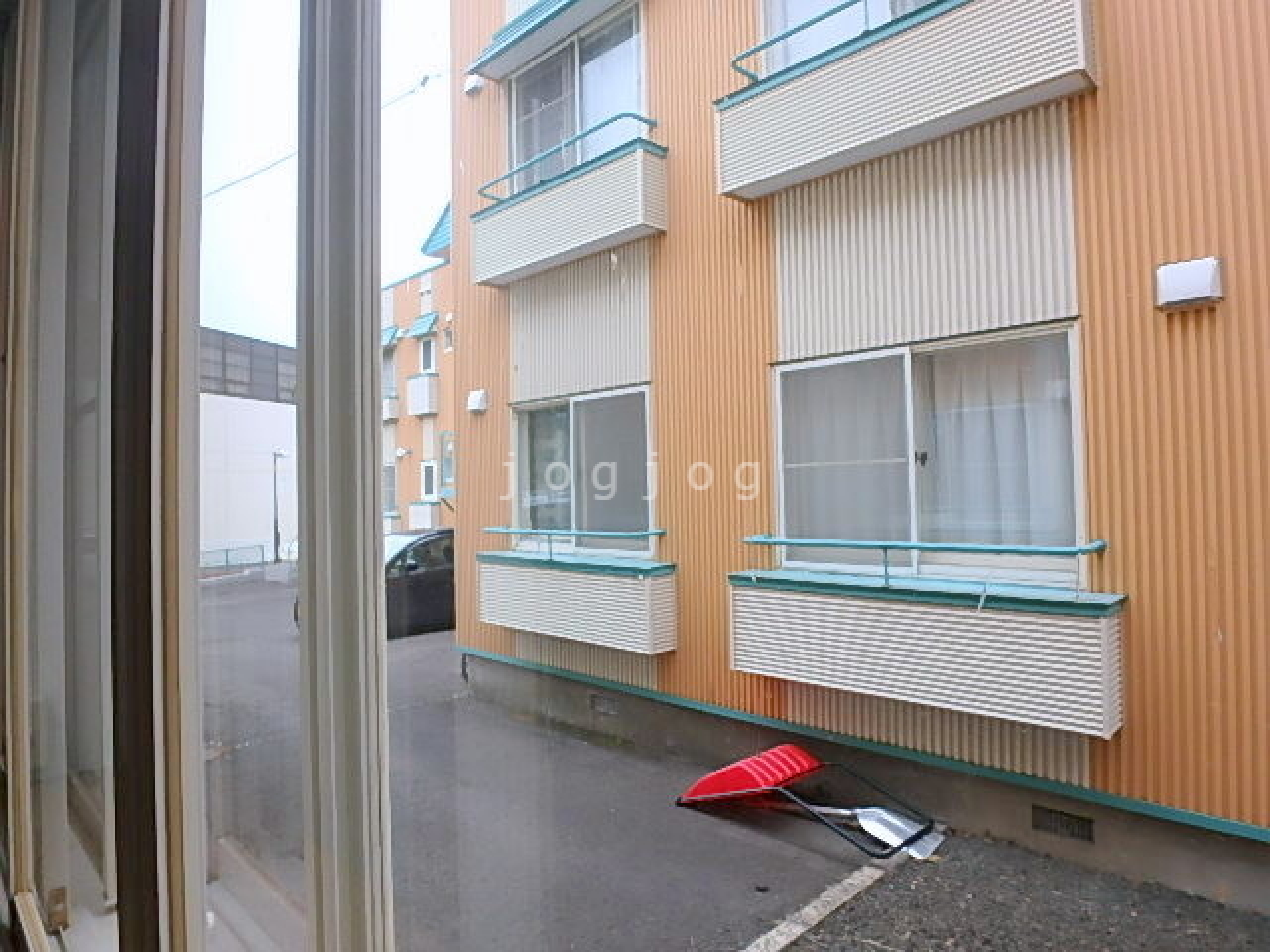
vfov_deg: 63.4
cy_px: 476
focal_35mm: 21
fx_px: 770
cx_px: 635
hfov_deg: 79.0
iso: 125
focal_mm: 3.7
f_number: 3.5
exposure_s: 1/320
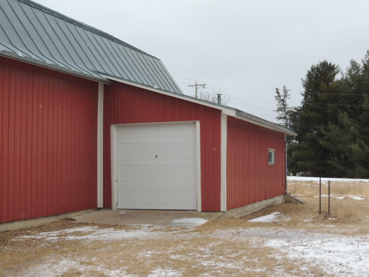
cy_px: 138
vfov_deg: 26.6
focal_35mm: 55
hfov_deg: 34.9
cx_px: 184
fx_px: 586
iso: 100
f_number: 3.7
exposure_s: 1/400
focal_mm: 9.8
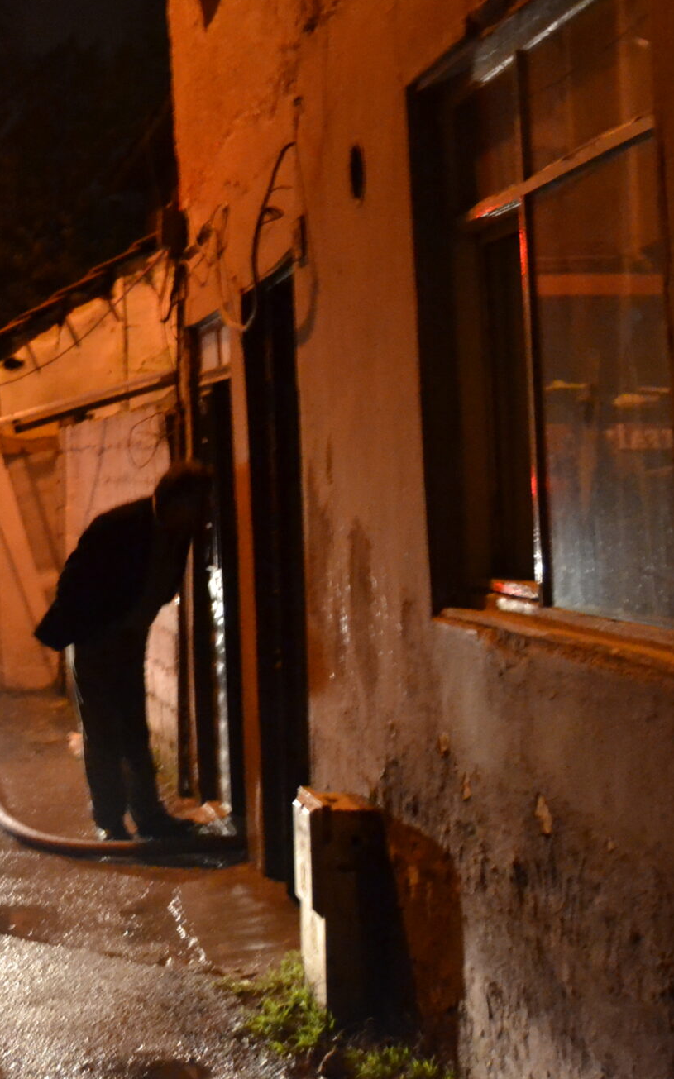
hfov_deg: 18.4
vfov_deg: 31.0
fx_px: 1941
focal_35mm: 66
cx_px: -189
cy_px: 409
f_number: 3.5
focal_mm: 22
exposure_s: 1/13
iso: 3200
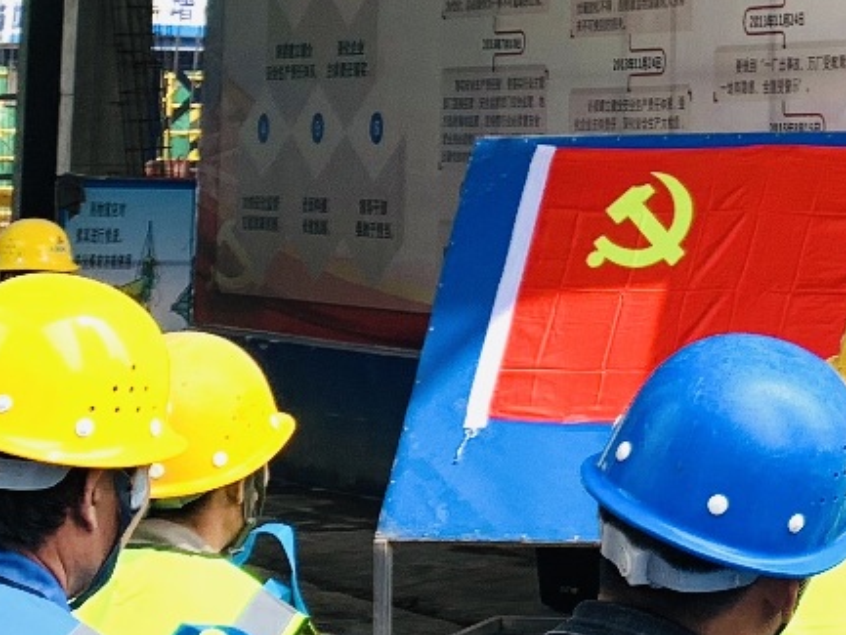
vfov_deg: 12.1
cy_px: -82
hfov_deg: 15.4
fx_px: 2934
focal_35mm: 120
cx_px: 1166
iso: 25
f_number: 1.8
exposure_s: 1/450
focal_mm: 4.25
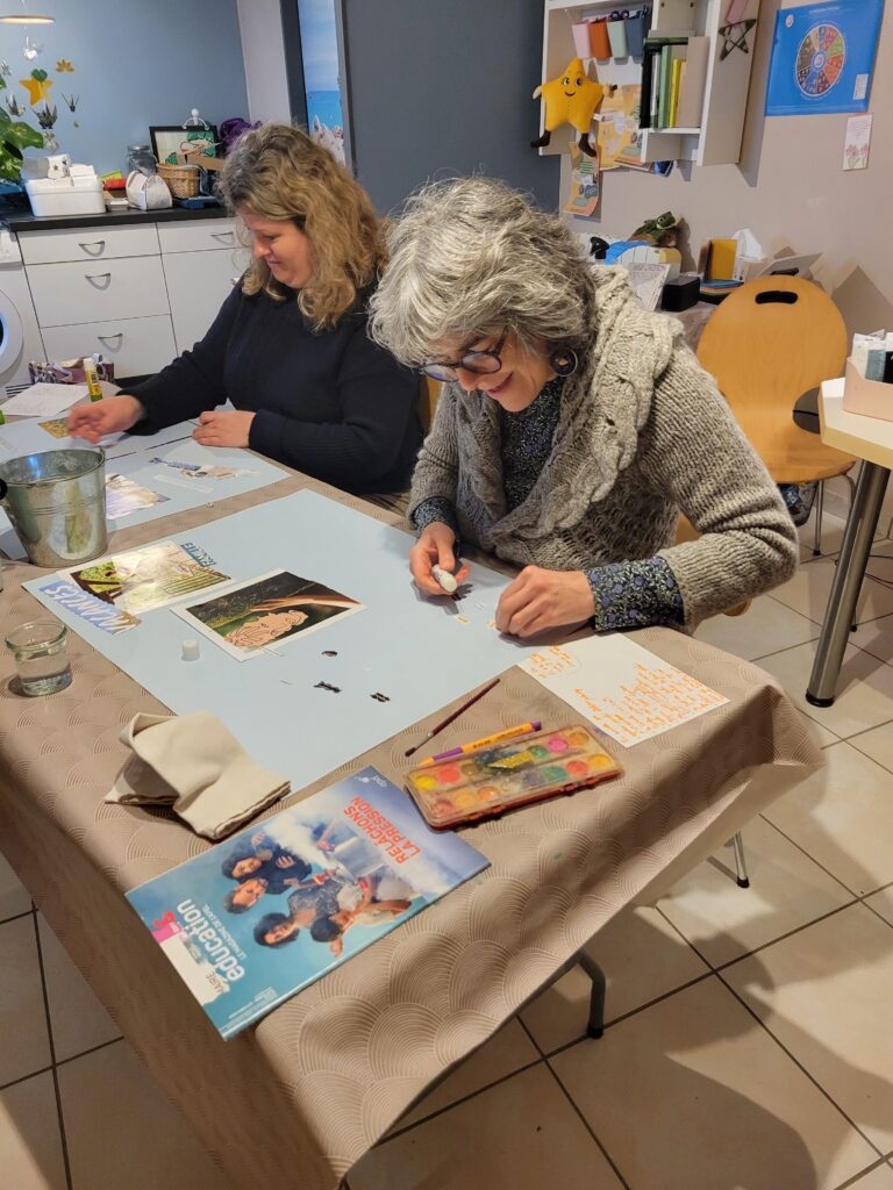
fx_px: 894
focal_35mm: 26
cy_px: 595
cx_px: 446
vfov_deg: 67.3
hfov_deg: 53.1
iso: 400
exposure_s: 1/50
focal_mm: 5.4
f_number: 1.8
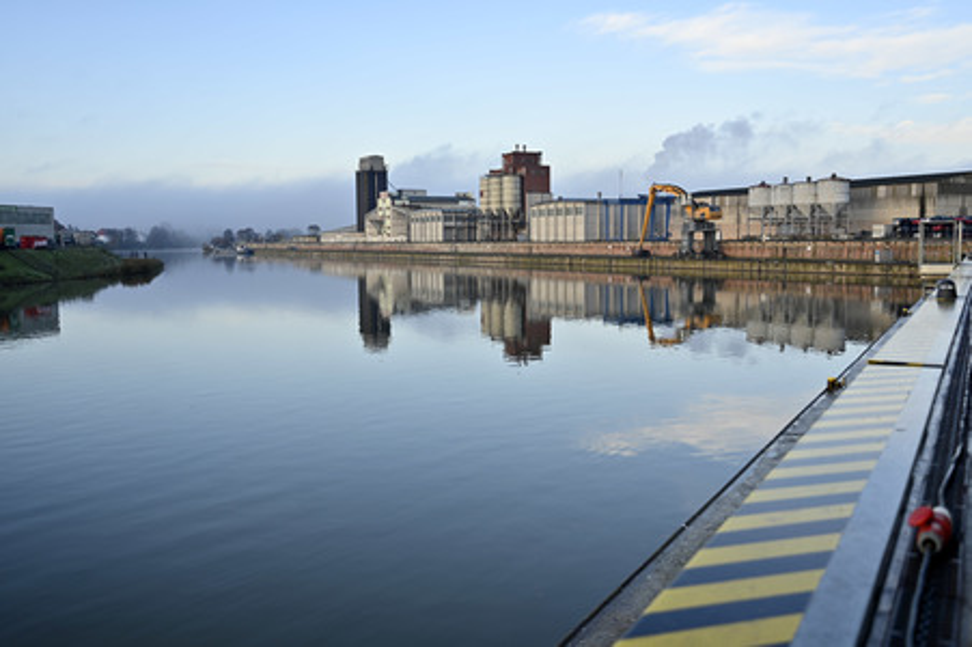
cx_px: 486
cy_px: 324
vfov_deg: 41.7
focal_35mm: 32
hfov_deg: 59.5
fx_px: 850
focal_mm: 31.5
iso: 80
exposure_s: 1/500
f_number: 2.8
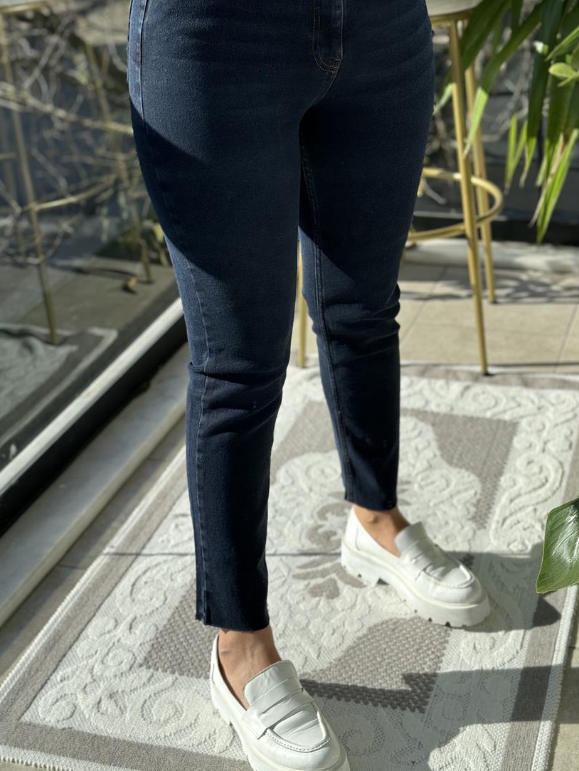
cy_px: 357
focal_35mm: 59
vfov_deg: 32.7
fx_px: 1315
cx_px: 341
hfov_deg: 24.8
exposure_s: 1/1263
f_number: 1.78
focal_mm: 6.86
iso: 64
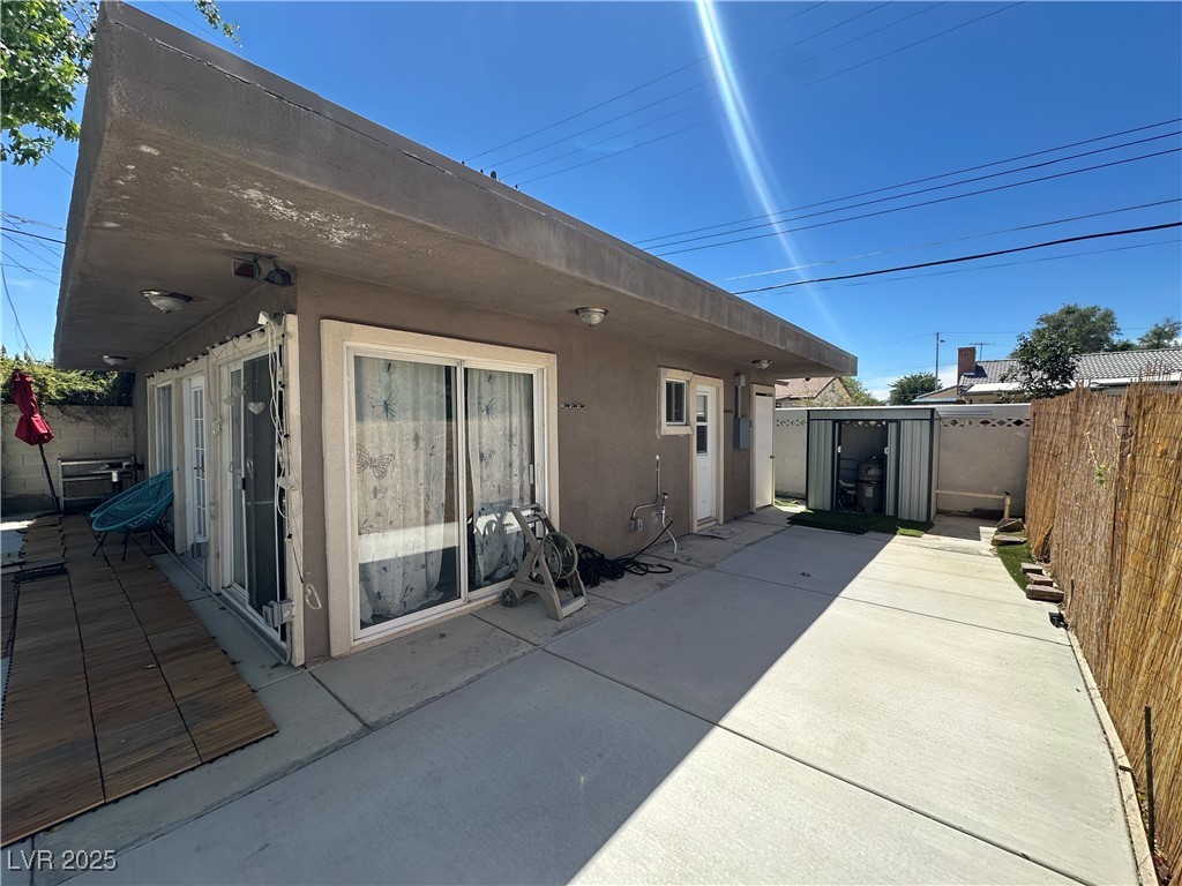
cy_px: 443
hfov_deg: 102.1
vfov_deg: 85.7
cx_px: 591
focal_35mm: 14
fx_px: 478
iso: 40
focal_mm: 2.22
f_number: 2.2
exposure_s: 1/807
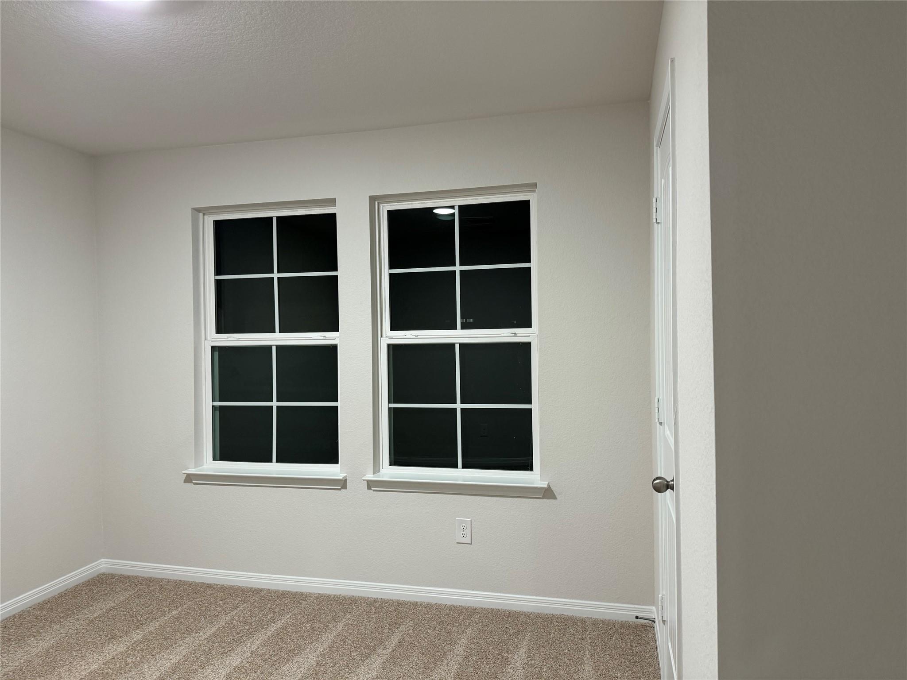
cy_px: 340
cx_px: 454
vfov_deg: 56.8
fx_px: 629
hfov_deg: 71.6
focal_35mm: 24
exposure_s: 1/60
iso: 250
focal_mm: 6.86
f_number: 1.78
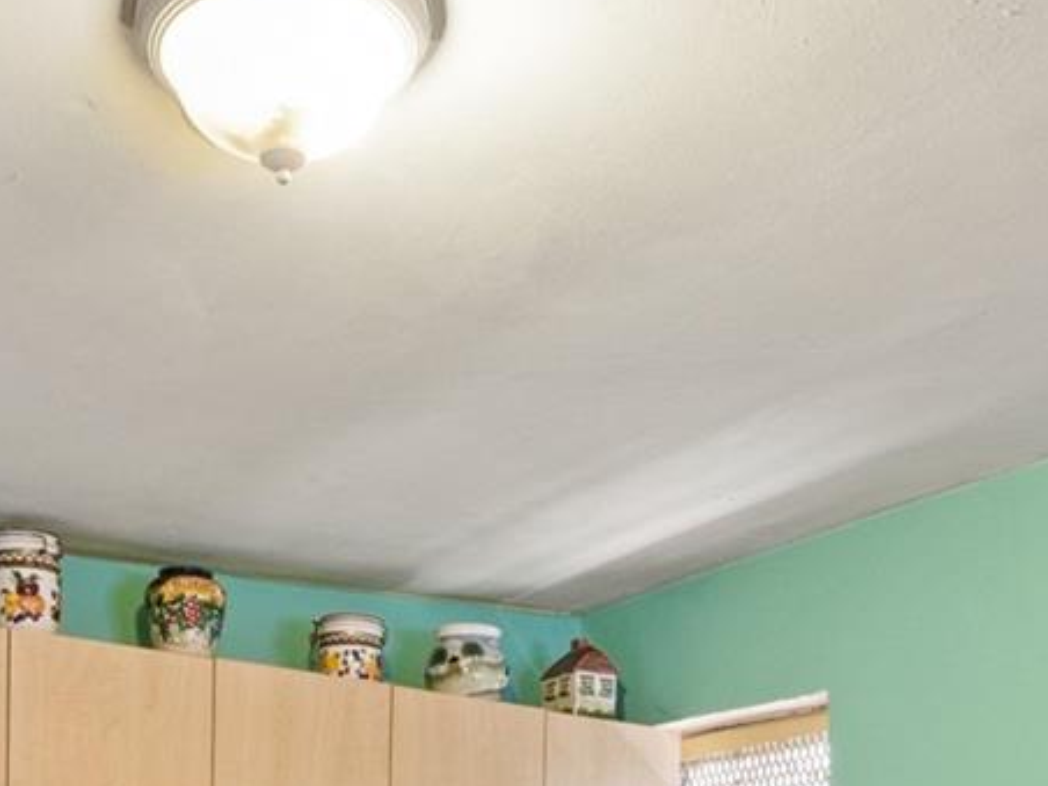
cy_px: 976
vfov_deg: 25.3
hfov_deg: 37.1
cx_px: 348
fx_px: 1544
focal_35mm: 51
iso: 800
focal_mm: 10
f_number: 8
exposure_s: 1/1.25
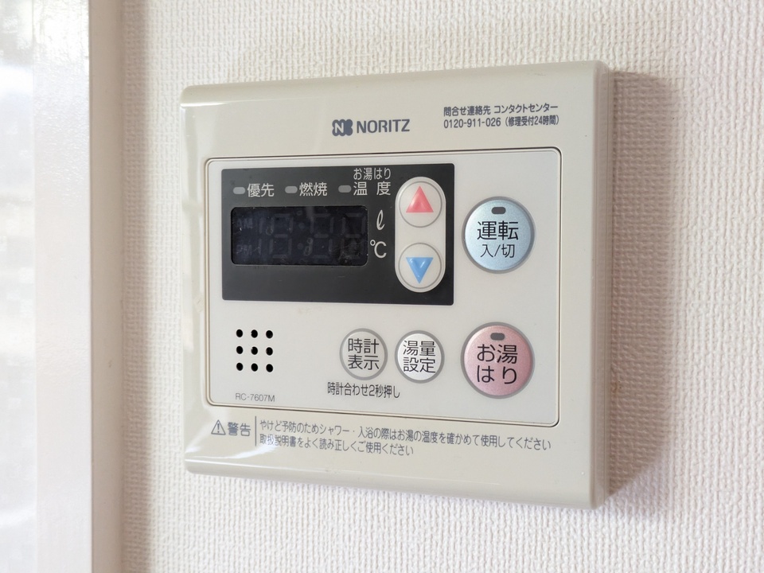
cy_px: 286
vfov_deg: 28.6
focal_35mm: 51
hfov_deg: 37.5
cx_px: 382
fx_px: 1126
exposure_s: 1/60
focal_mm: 5.43
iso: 483
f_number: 1.89
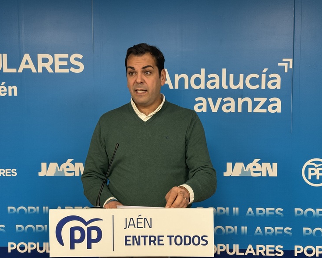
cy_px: 129
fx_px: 486
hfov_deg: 36.7
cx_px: 159
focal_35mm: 51
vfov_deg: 29.7
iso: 125
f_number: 1.78
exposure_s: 1/50
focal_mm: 6.86
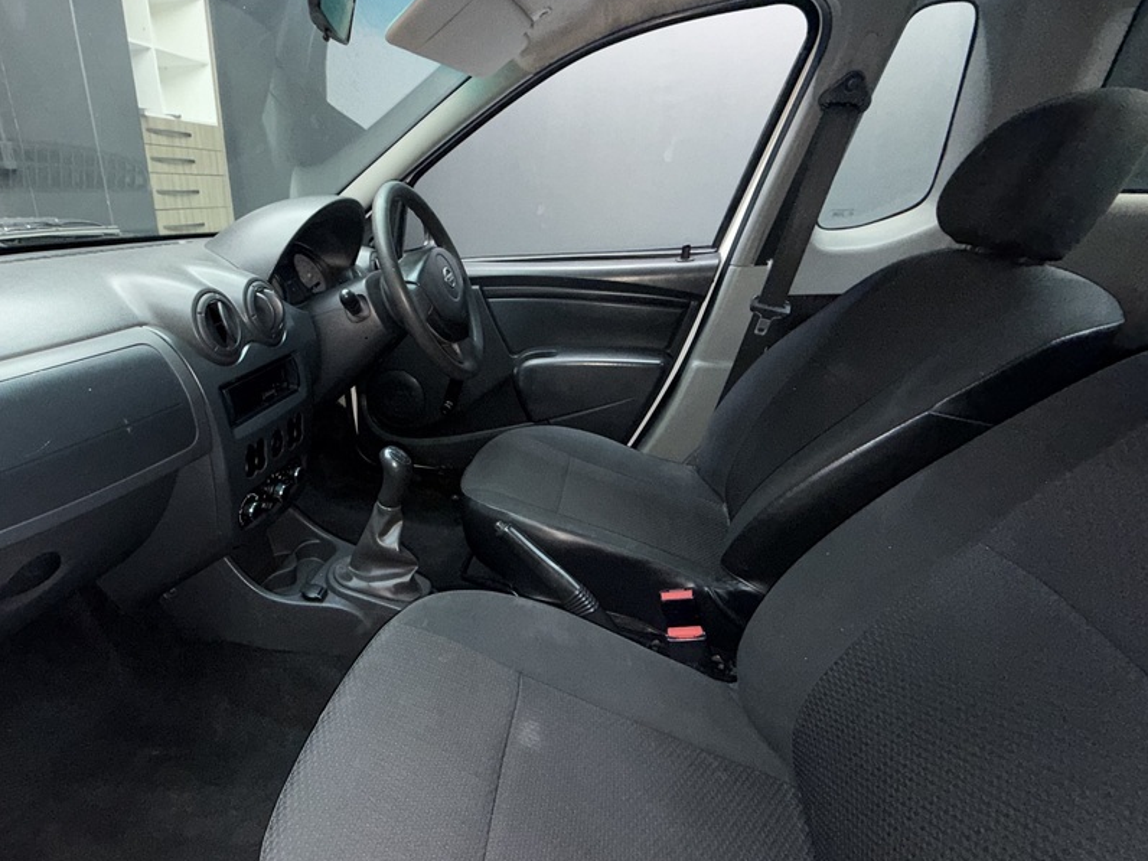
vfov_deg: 71.6
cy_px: 451
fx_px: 597
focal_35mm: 18
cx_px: 415
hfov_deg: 85.7
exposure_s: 1/33
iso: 125
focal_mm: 2.22
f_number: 2.2
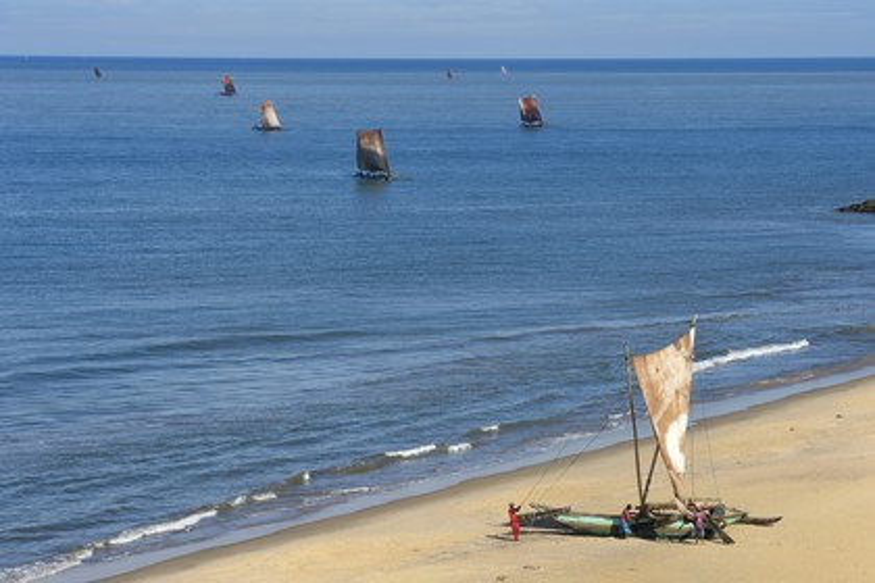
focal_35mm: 122
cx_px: 438
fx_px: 2965
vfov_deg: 11.2
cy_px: 292
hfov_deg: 16.8
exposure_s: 1/320
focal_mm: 122
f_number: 13
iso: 200
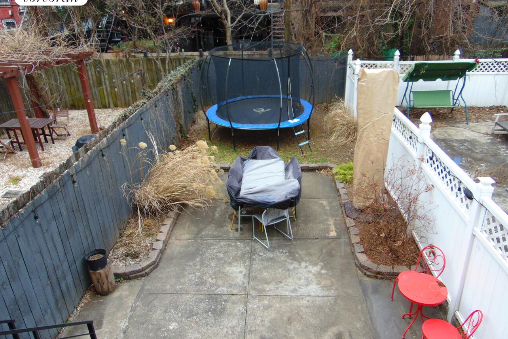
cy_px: 172
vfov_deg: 47.9
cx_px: 262
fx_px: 381
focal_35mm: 27
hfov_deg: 67.4
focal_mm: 4.5
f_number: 3
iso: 80
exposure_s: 1/60
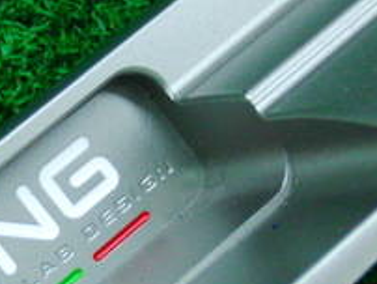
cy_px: 252
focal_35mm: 117
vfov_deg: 12.6
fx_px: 1276
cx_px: 63
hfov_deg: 16.7
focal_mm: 6.42
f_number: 3.6
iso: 400
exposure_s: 1/50
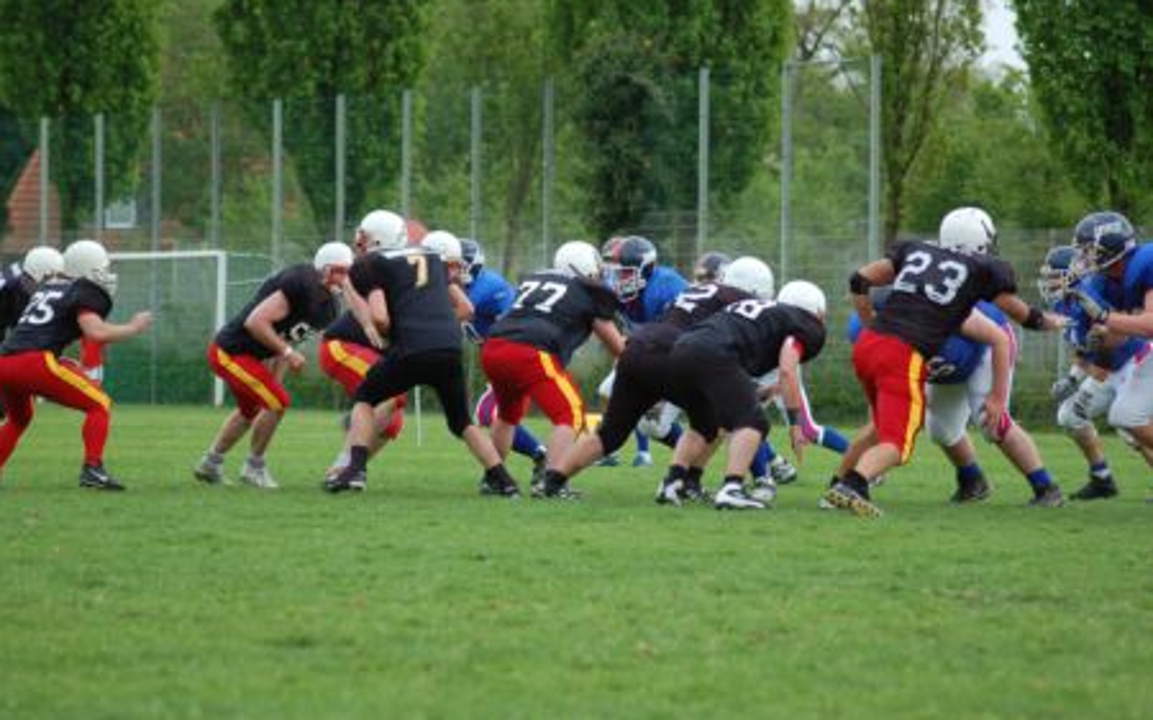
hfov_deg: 10.1
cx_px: 578
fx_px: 6519
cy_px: 359
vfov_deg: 6.3
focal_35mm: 208
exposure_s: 1/1000
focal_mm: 135
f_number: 4.5
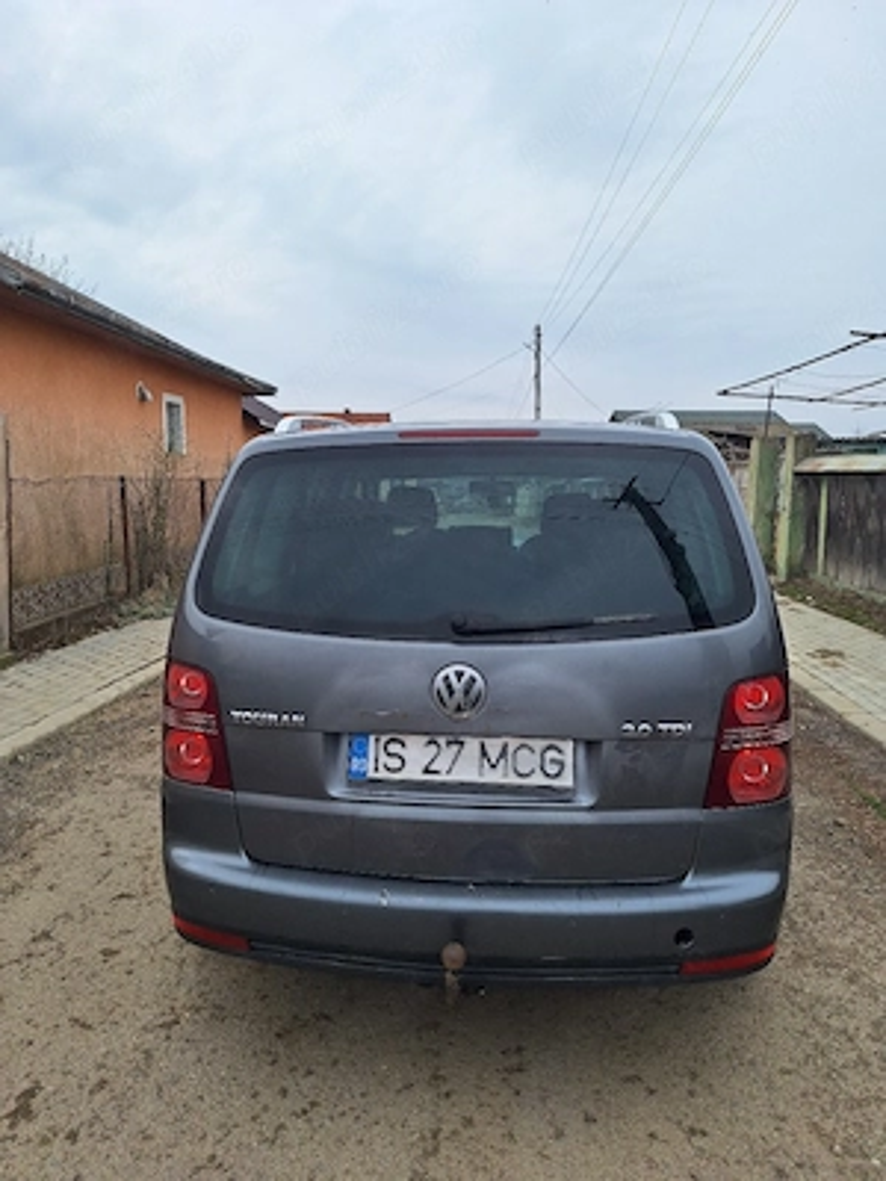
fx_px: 785
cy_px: 590
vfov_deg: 73.9
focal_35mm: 23
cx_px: 443
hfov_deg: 58.9
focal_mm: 5.54
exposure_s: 1/3333
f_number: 1.8
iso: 40
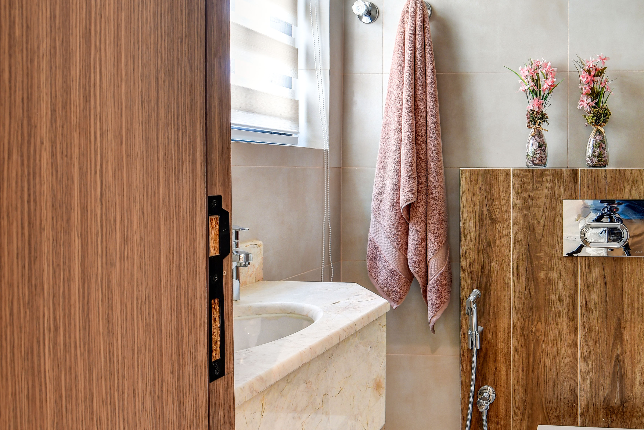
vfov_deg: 38.8
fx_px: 608
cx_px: 569
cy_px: 178
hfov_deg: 50.1
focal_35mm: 34
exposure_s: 2
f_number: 9
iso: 100
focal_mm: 14
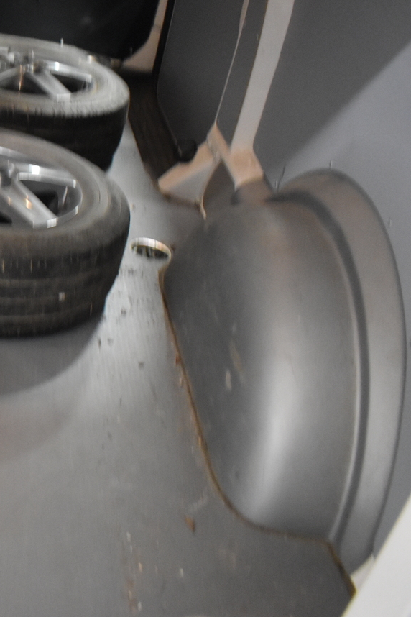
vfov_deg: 38.6
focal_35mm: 51
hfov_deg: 22.7
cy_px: 232
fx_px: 873
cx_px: -167
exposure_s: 1/15
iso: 3200
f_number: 3.5
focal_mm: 18
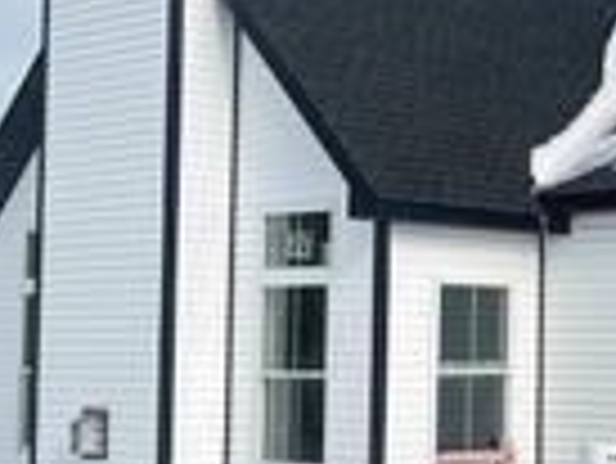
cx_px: 710
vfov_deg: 15.6
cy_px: 223
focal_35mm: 95
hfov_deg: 19.6
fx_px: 1692
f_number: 1.6
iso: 50
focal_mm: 5.96
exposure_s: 1/2639
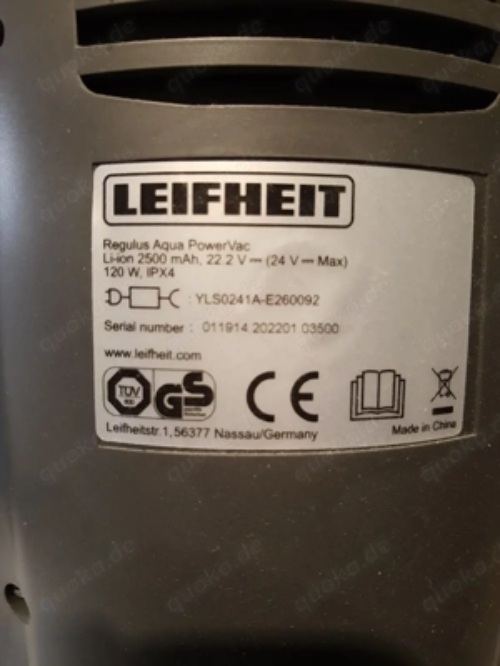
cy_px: 333
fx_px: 501
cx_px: 250
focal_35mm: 26
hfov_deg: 53.1
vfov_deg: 67.3
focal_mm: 3.95
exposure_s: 1/50
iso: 475
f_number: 1.8
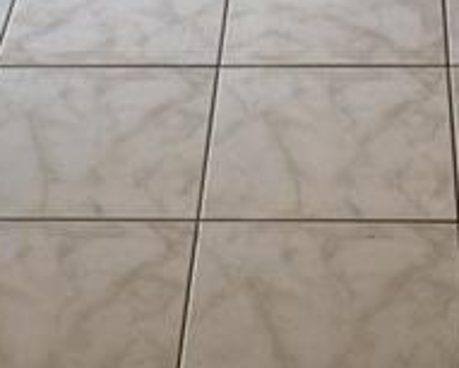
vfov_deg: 13.4
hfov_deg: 16.8
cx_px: 260
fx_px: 1549
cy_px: 26
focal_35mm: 114
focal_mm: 4.15
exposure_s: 1/30
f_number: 2.2
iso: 40
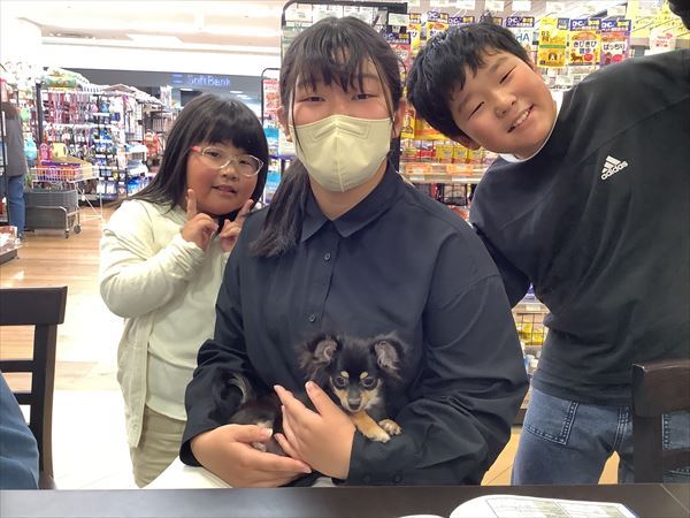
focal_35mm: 31
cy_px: 259
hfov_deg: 58.4
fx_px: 618
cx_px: 345
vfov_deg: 45.4
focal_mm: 3.3
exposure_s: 1/60
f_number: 2.4
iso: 160
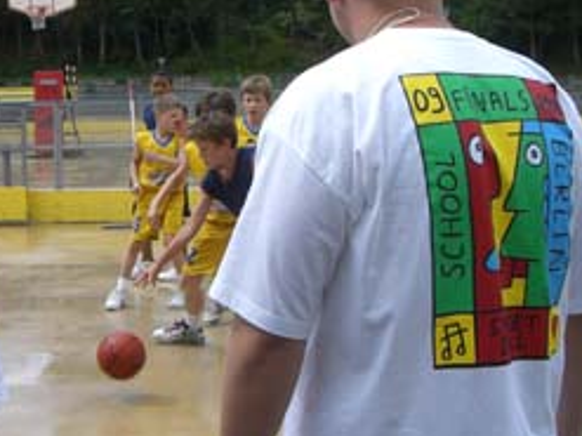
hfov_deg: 25.1
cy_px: 213
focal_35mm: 77
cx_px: 158
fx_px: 1294
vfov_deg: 19.1
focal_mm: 6.2
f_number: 4.3
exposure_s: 1/500
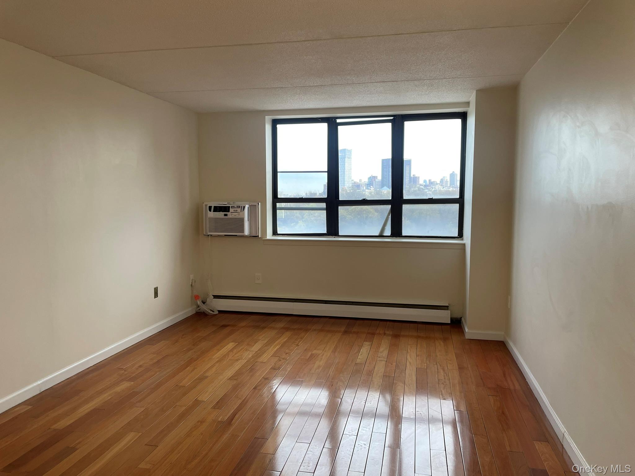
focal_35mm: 26
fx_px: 477
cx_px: 318
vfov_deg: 53.1
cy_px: 238
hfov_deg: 67.3
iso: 80
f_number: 1.6
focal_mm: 4.2
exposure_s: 1/120
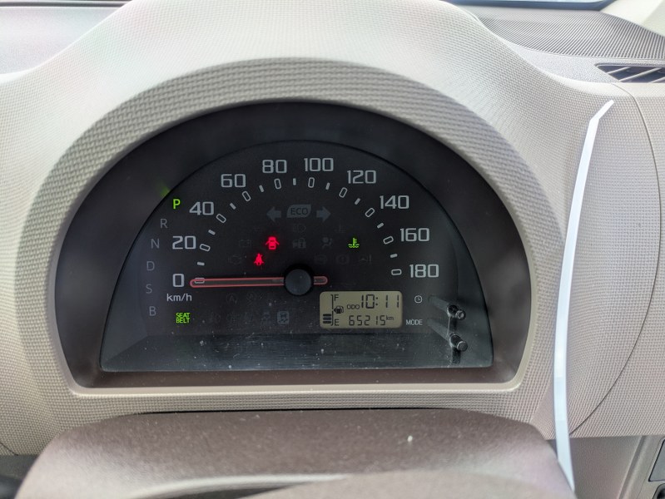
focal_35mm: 25
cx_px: 332
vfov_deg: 54.9
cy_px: 250
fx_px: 480
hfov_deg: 69.4
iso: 49
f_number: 1.89
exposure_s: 1/154
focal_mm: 5.43
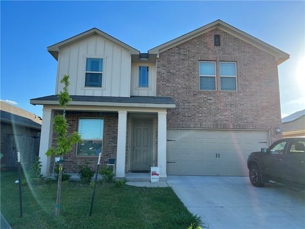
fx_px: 229
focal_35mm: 26
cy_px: 114
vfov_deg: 53.1
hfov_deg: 67.3
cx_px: 152
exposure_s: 1/1838
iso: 50
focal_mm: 5.7
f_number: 1.5
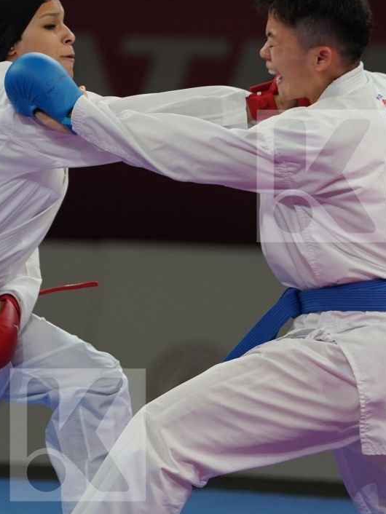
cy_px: 176
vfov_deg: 4.0
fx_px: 7281
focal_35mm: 490
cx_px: 78
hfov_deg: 3.0
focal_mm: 200
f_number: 2.8
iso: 1000
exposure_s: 1/1000
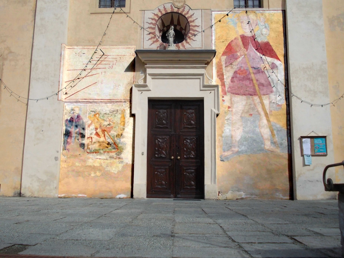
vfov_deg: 37.7
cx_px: 172
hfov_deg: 49.0
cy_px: 129
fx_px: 378
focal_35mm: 38
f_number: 6.2
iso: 80
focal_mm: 5.3
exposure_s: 1/500
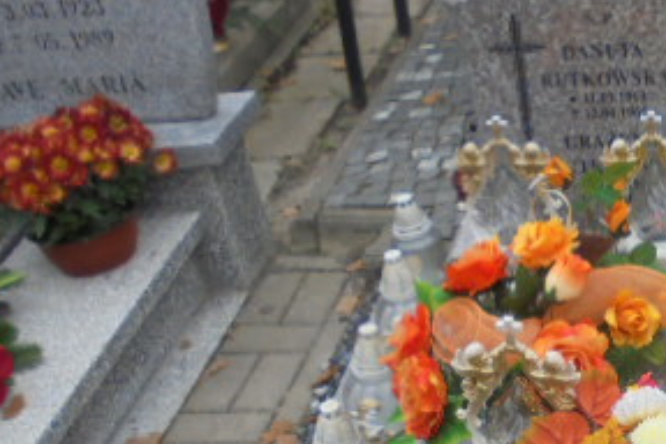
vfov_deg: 19.8
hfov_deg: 28.5
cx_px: 643
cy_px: 426
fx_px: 1239
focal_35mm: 67
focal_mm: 5.3
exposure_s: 1/40
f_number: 3.7
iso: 100
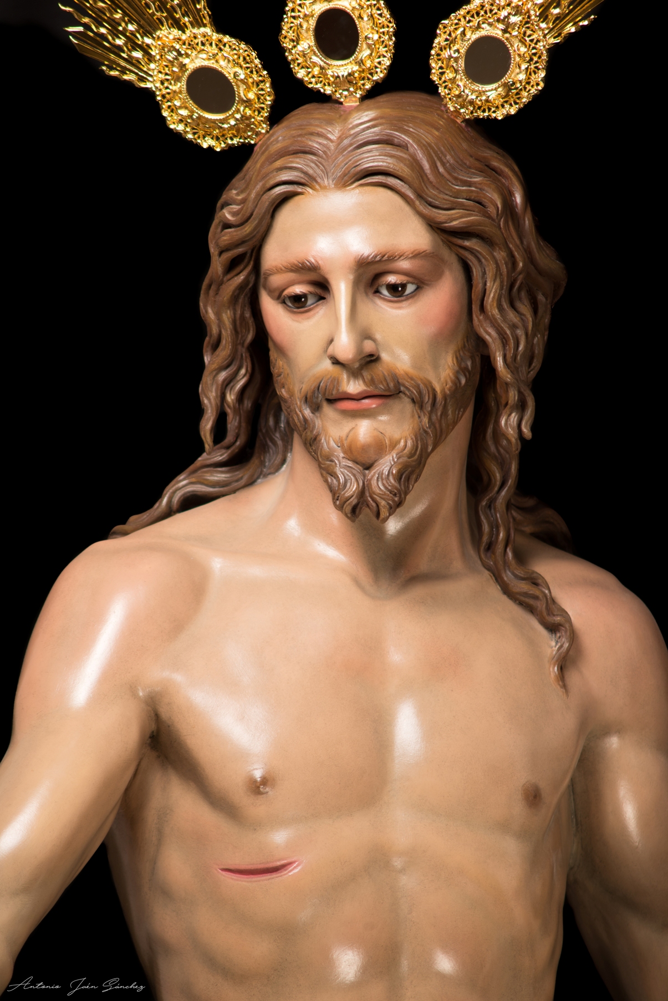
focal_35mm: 300
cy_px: 500
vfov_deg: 6.9
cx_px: 334
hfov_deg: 4.6
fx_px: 8341
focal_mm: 300
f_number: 7.1
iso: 100
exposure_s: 1/1.25
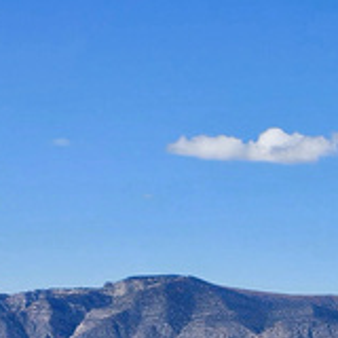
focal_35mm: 130
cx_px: 847
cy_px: 735
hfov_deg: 11.0
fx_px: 1436
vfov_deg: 11.6
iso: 12
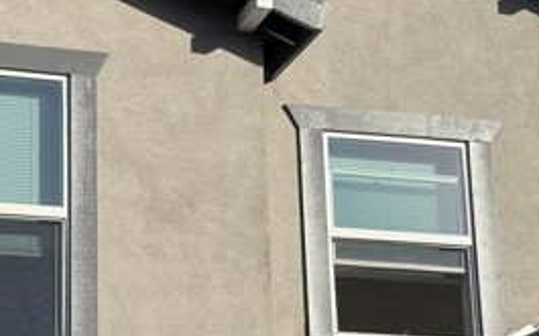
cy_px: 193
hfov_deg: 17.0
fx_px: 1805
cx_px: 195
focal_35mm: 123
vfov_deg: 10.6
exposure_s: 1/6536
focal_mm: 6.76
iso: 64
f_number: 1.78
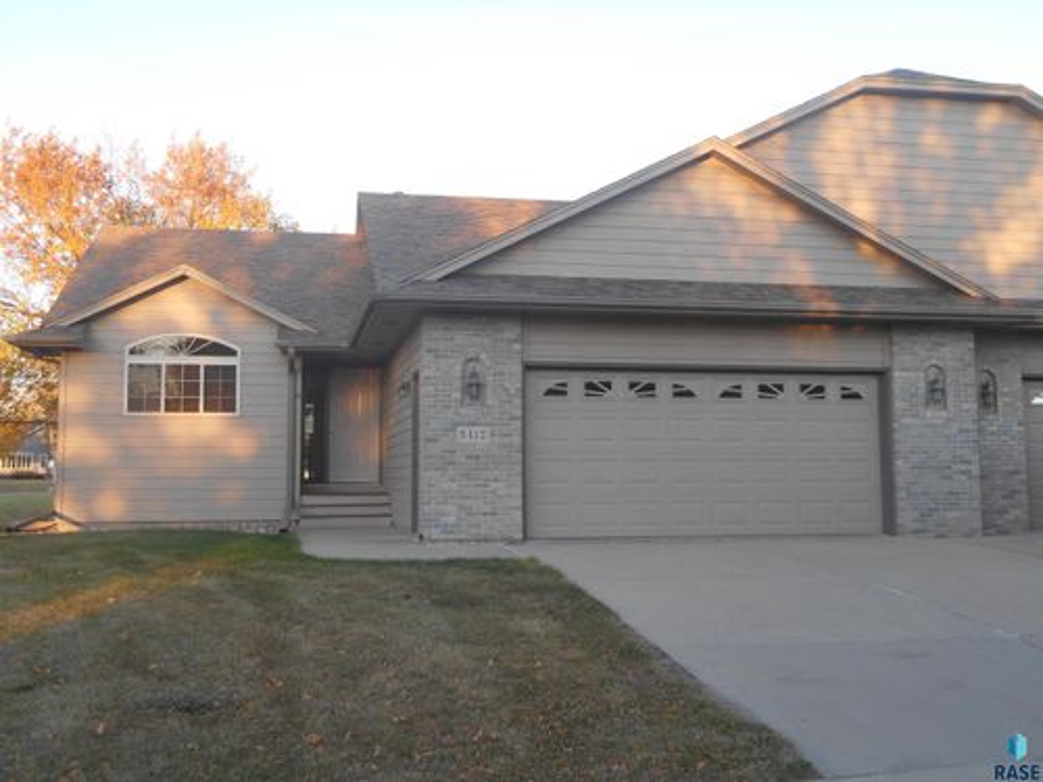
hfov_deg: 45.8
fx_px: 1235
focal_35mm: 41
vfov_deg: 35.1
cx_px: 522
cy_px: 391
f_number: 3.9
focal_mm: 7.2
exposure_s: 1/50
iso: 80
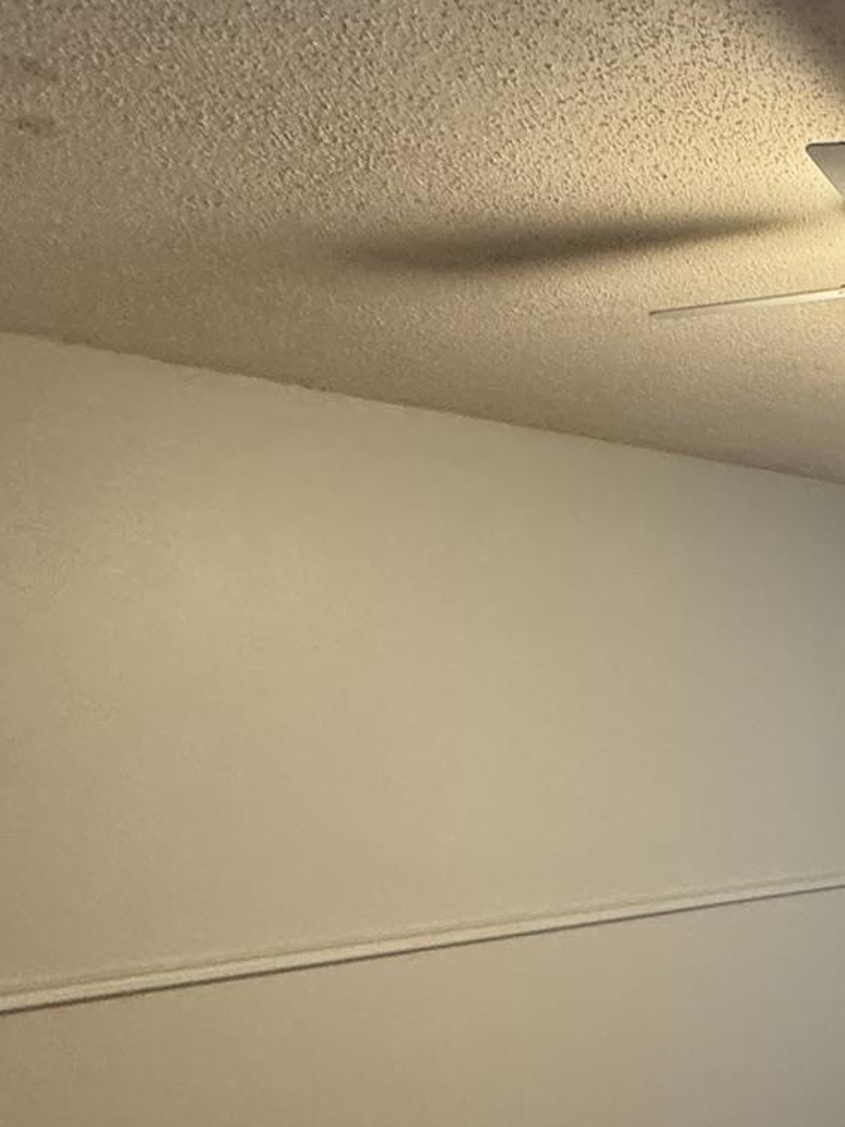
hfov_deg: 33.4
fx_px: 1237
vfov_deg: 48.3
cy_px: 736
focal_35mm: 38
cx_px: 908
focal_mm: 2.22
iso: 640
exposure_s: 1/60
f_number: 2.2
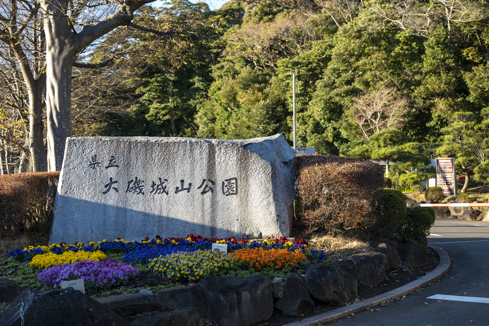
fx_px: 679
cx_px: 244
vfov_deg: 27.0
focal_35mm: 50
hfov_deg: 39.6
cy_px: 163
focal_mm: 50
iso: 160
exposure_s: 1/800
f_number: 3.5
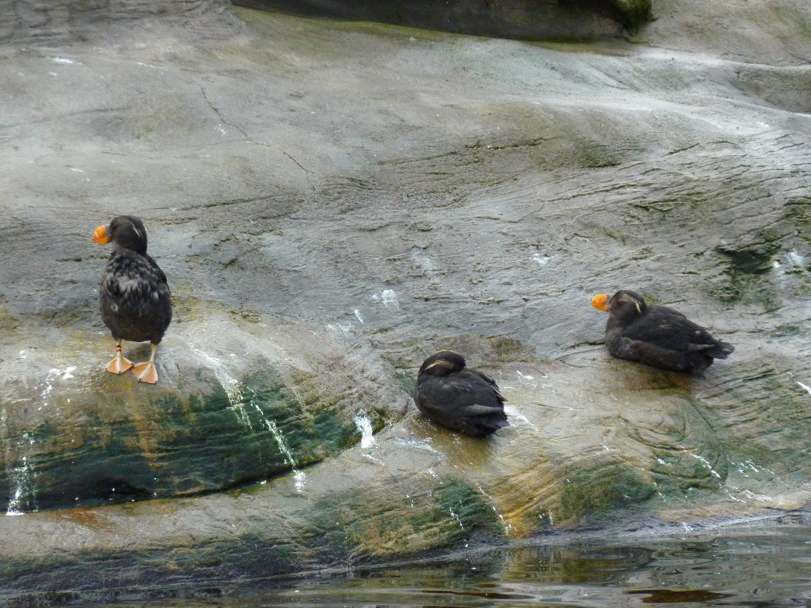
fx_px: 4264
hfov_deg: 10.9
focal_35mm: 182
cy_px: 304
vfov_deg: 8.2
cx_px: 406
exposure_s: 1/400
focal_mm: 29.9
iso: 400
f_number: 4.5
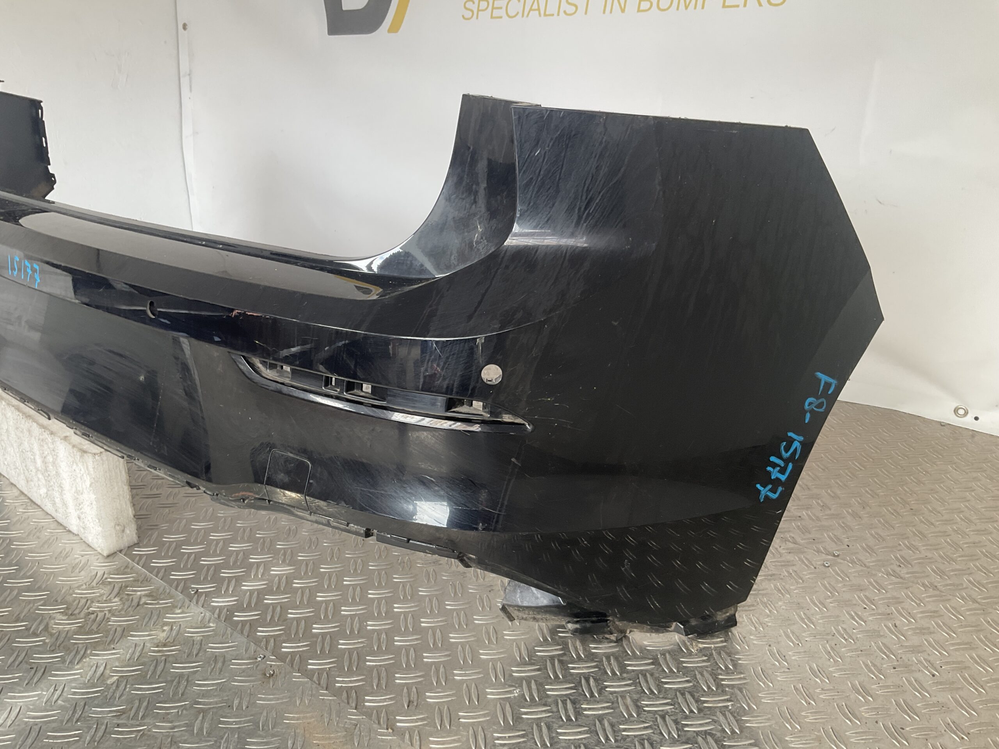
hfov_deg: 61.7
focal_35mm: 29
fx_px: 837
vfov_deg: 48.2
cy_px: 374
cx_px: 500
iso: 32
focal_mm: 3
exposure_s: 1/120
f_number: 1.8
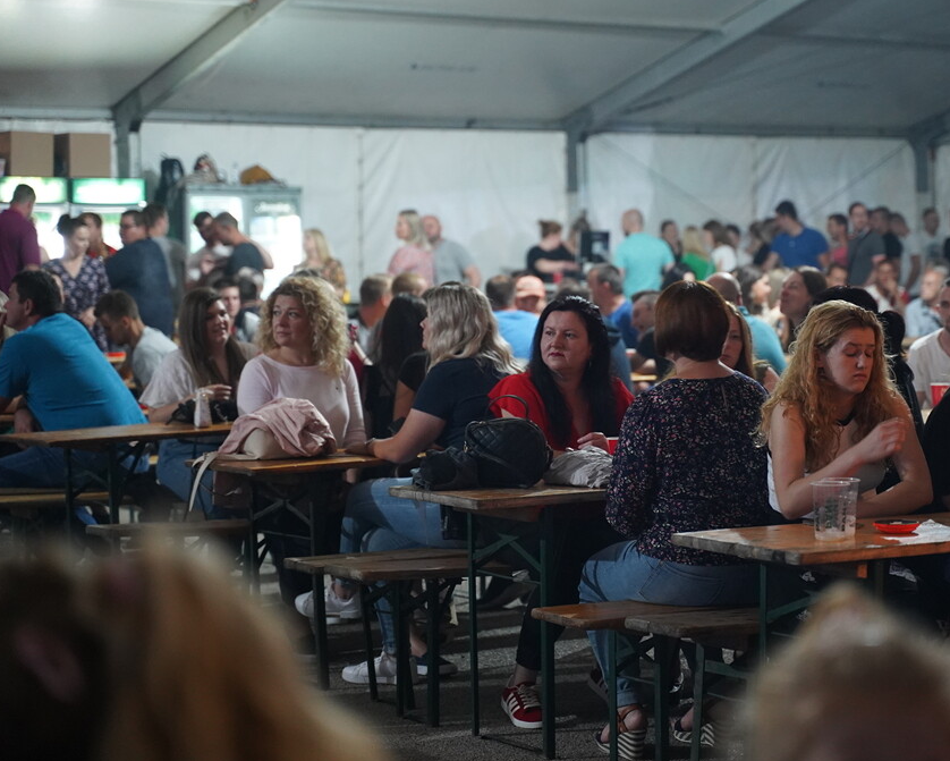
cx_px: 571
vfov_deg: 17.9
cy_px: 383
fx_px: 2419
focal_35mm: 86
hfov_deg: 22.2
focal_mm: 75
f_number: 2.8
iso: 4000
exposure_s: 1/80
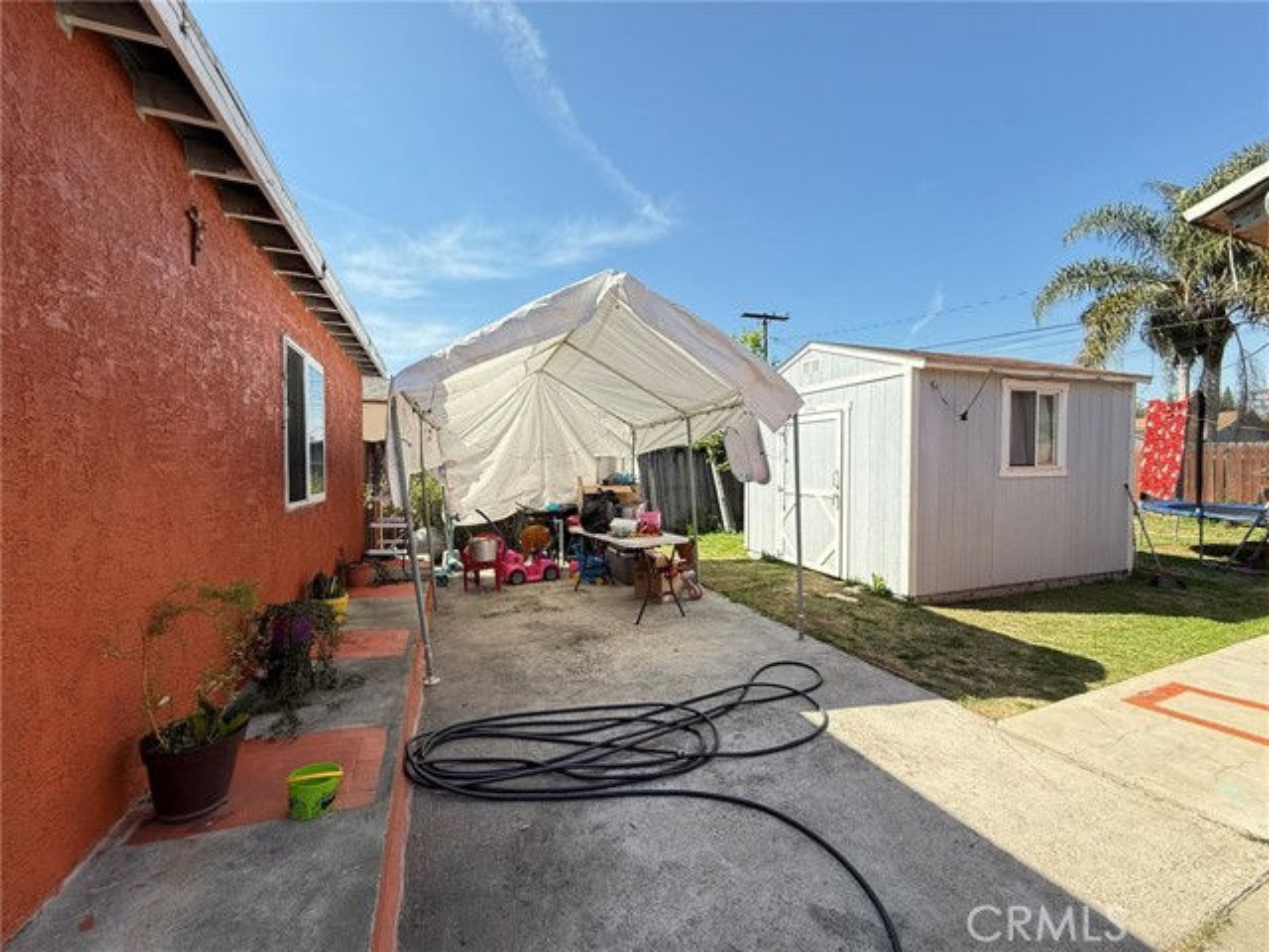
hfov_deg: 102.1
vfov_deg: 85.7
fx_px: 513
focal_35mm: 14
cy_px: 476
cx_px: 634
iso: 64
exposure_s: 1/1235
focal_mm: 2.22
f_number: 2.2
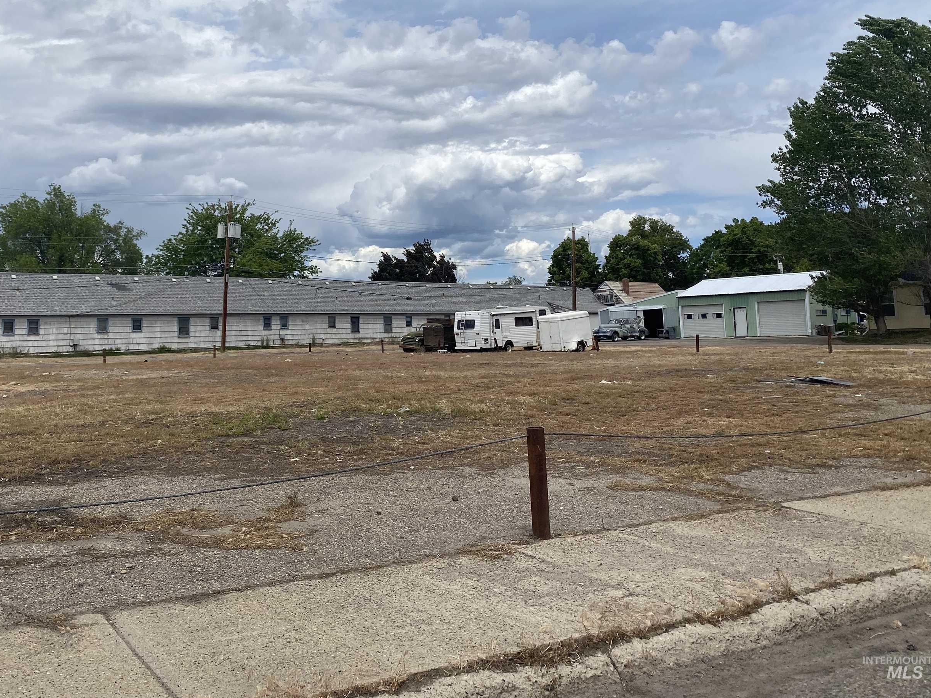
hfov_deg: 54.8
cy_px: 257
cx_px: 361
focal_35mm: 33
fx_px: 888
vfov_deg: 42.6
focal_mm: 4.25
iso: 32
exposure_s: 1/6757
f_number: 1.8
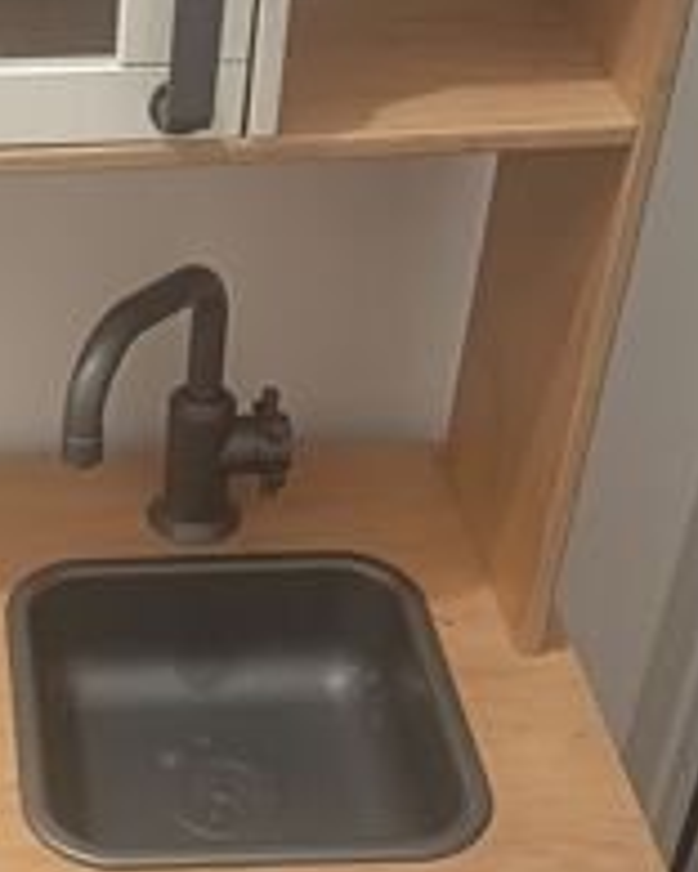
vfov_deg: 24.7
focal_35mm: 77
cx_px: -76
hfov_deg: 19.1
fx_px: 1988
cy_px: 559
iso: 1200
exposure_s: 1/20
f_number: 1.7
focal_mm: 5.27
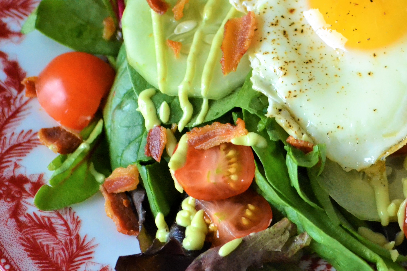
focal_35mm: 251
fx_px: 2837
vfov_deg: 5.5
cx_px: 345
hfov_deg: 8.2
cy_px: 72
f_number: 4.2
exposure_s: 1/125
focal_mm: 82
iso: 2800
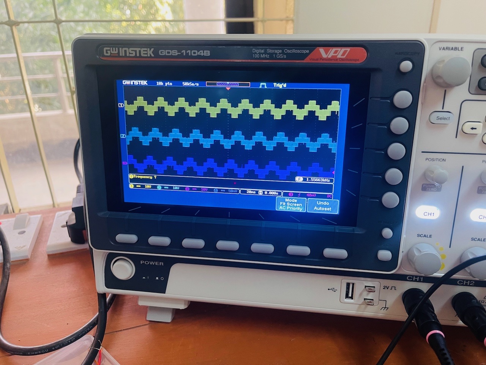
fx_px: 365
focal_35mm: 26
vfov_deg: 53.1
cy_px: 182
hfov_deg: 67.3
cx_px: 243
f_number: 1.6
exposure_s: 1/51
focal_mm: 5.1
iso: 200
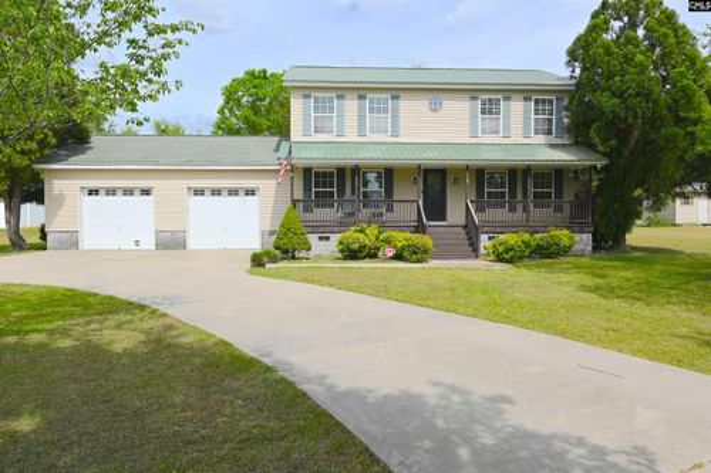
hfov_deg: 73.8
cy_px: 236
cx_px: 356
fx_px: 474
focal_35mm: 24
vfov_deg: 53.1
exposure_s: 1/400
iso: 100
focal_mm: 16
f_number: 8
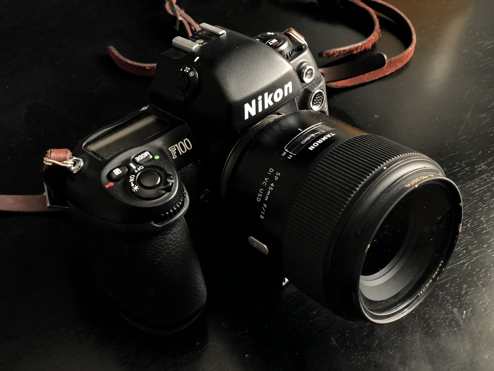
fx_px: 742
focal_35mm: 52
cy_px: 186
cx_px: 247
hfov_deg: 36.8
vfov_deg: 28.0
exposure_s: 1/40
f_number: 2.4
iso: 125
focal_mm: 6
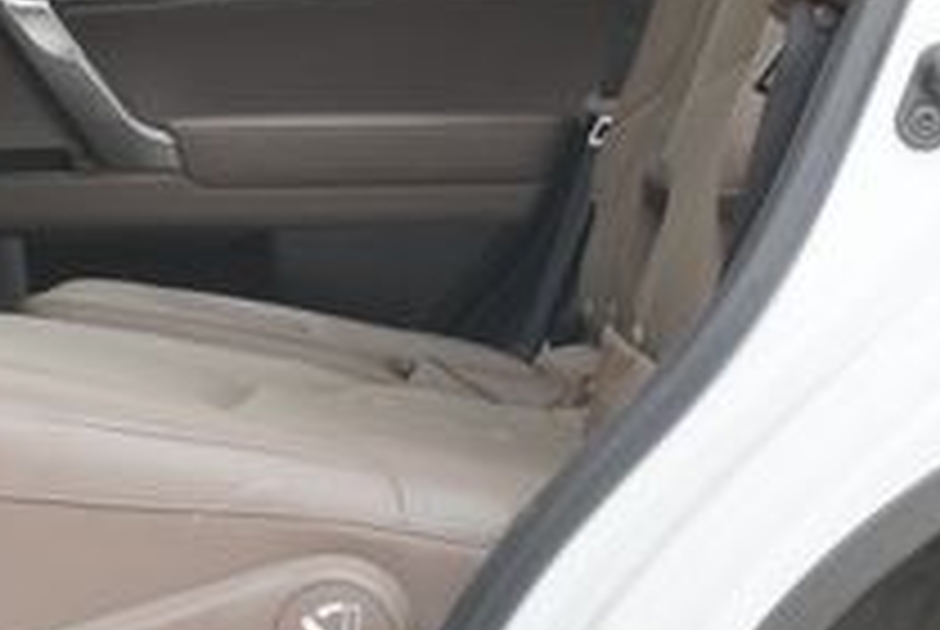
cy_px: 142
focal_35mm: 110
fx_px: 2876
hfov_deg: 18.5
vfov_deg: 12.4
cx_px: 301
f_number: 13
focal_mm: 24
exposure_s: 1/15
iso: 160
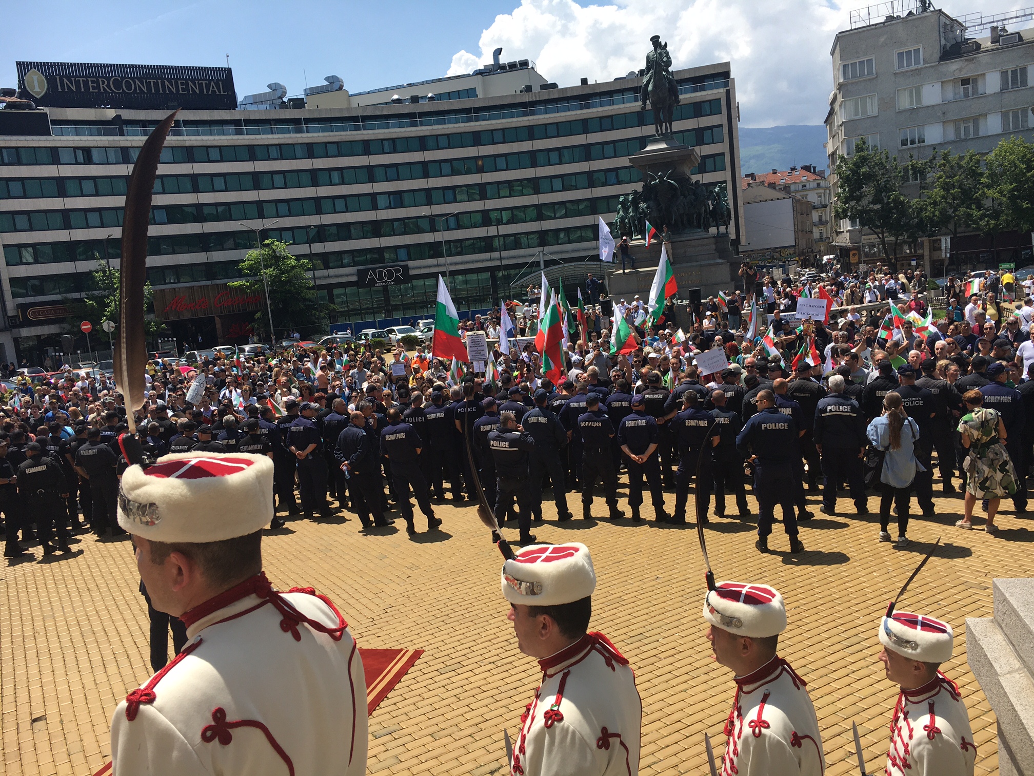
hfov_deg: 61.7
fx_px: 866
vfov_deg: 48.2
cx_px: 517
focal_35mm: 29
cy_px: 388
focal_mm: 4.15
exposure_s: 1/1637
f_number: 2.2
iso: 25
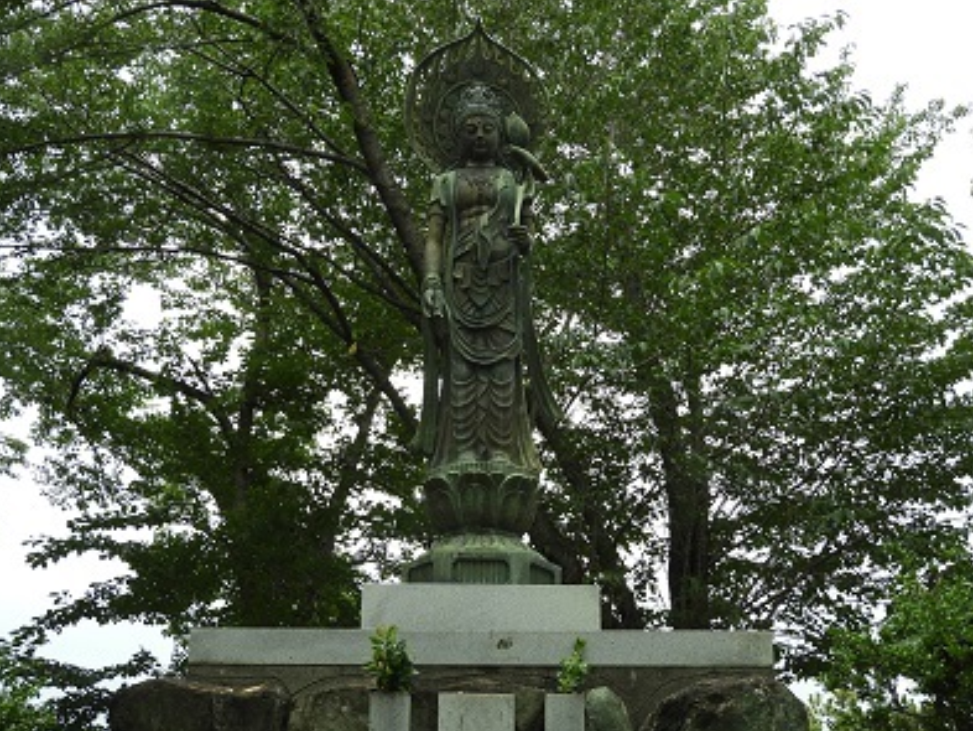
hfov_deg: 34.3
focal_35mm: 56
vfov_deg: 26.1
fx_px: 1575
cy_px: 367
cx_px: 485
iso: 100
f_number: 4
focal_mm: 9.9
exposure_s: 1/160
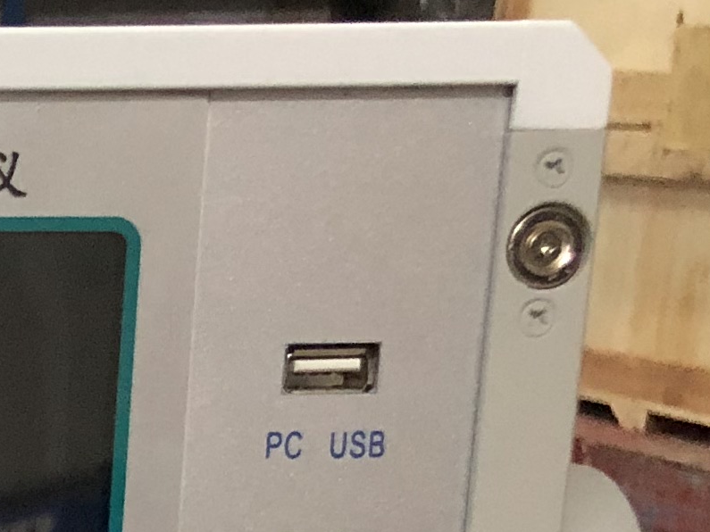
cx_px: -806
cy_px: 1278
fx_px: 2912
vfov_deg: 9.3
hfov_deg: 12.0
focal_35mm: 142
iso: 100
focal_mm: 4
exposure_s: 1/13
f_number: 1.8
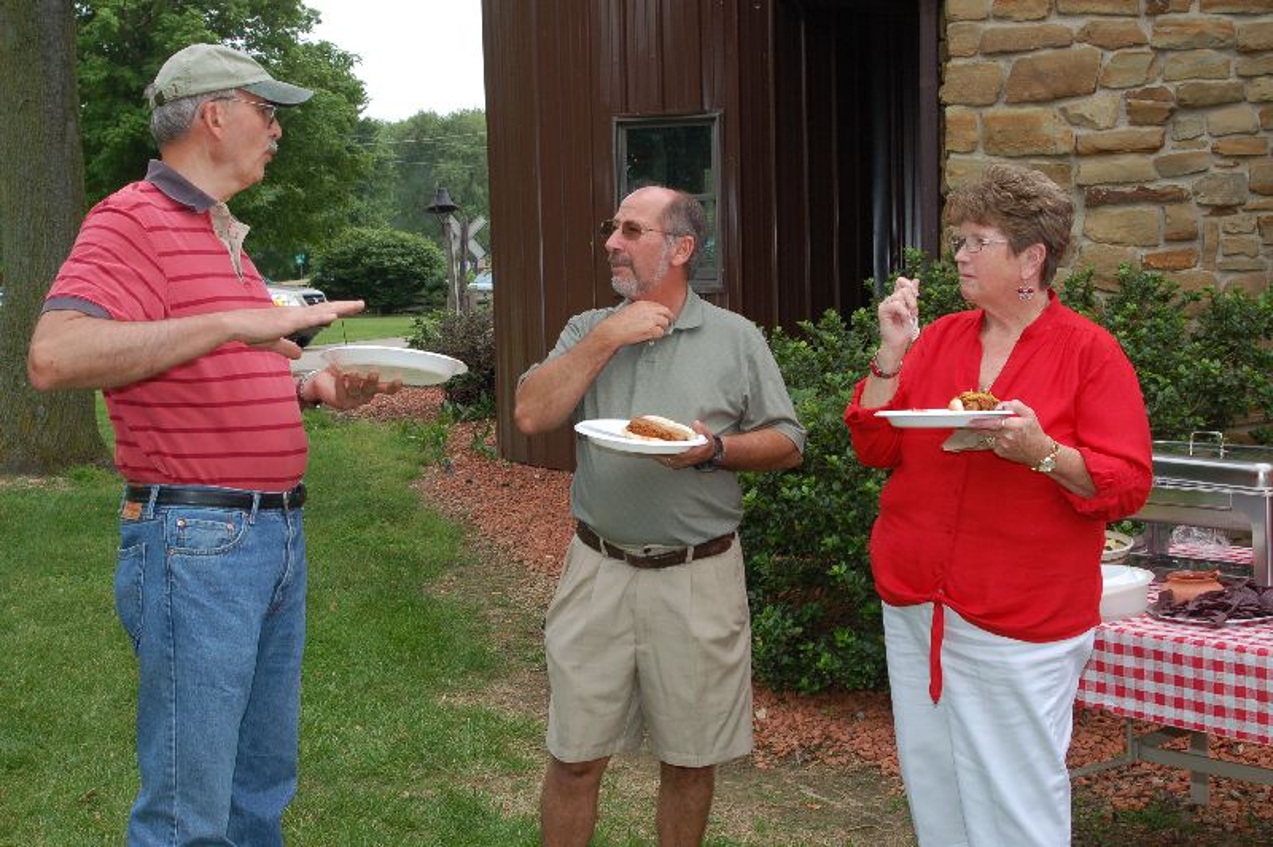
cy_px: 424
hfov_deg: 42.4
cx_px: 636
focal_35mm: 46
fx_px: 1643
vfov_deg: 28.9
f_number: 8
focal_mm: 31
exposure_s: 1/250
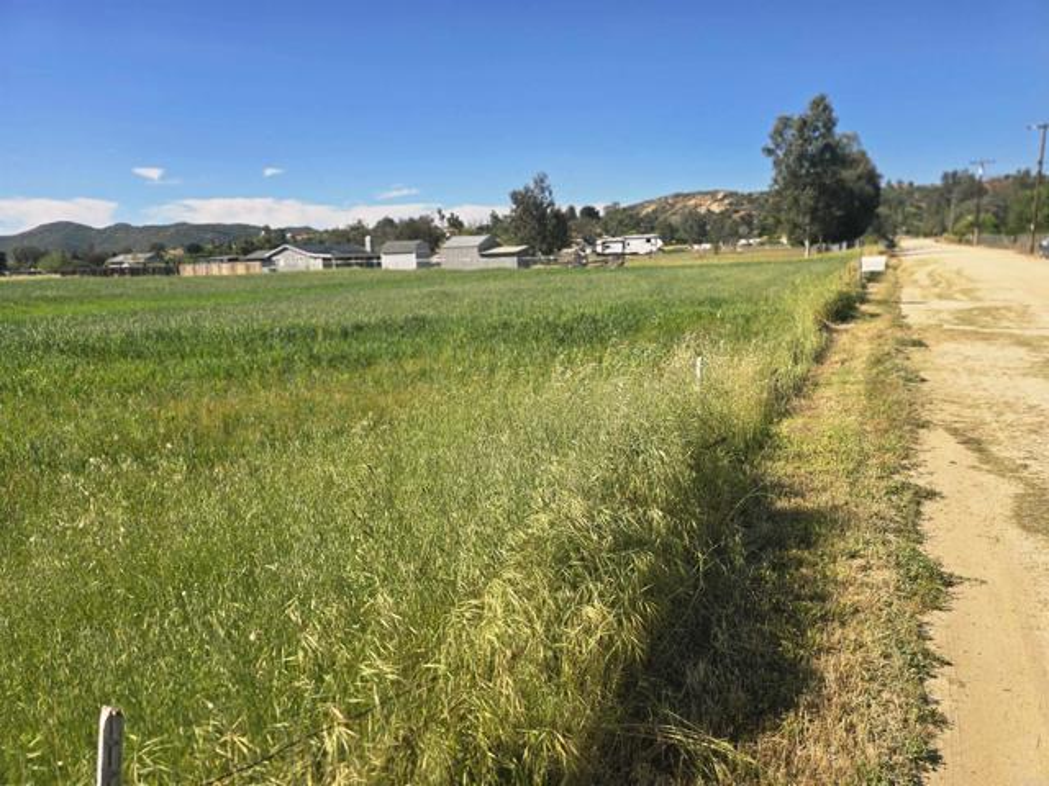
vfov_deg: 58.9
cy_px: 393
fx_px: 697
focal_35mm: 23
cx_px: 524
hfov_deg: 73.9
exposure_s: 1/1000
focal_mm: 6.3
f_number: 1.7
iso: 12
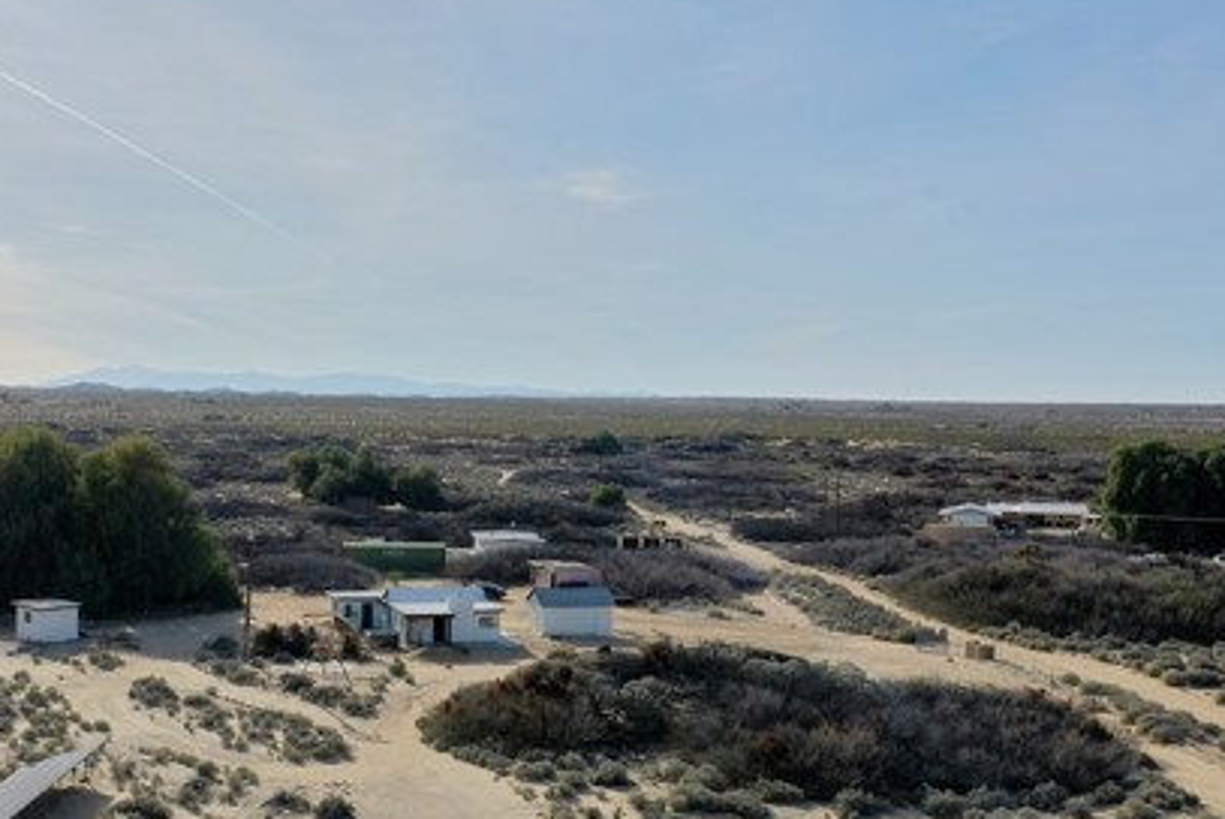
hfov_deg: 43.7
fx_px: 1498
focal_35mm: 44
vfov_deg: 30.5
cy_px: 477
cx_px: 388
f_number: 6.3
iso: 100
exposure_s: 1/500
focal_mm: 10.26
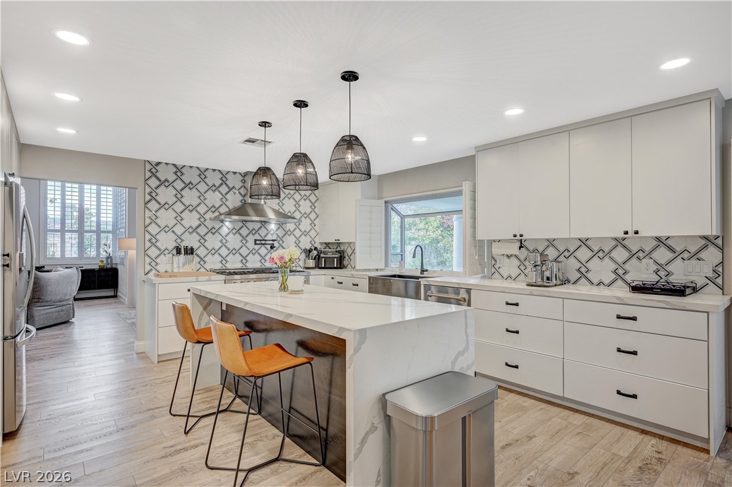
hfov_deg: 90.0
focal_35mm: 18
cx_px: 366
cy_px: 244
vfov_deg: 67.3
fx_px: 366
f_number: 8
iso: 400
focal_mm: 18
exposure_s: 1/13
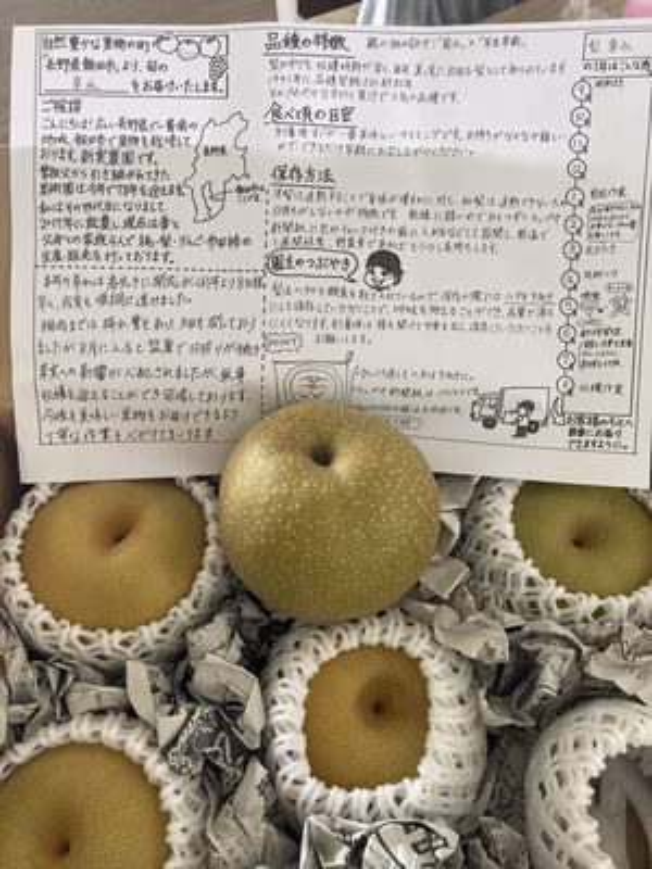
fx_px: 703
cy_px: 434
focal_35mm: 28
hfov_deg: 49.7
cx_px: 326
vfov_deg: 63.4
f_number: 1.8
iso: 125
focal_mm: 3.99
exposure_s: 1/60
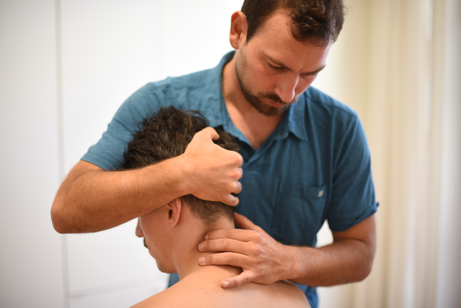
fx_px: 640
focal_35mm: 50
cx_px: 230
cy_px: 154
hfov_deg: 39.6
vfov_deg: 27.0
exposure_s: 1/200
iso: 640
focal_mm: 50
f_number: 1.4
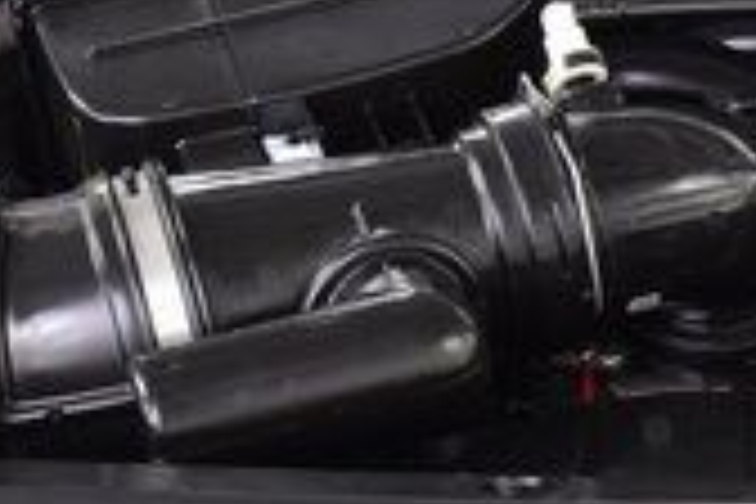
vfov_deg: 10.0
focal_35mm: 137
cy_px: 187
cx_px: 774
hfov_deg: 14.7
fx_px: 2877
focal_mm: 24
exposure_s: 1/15
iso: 1600
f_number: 5
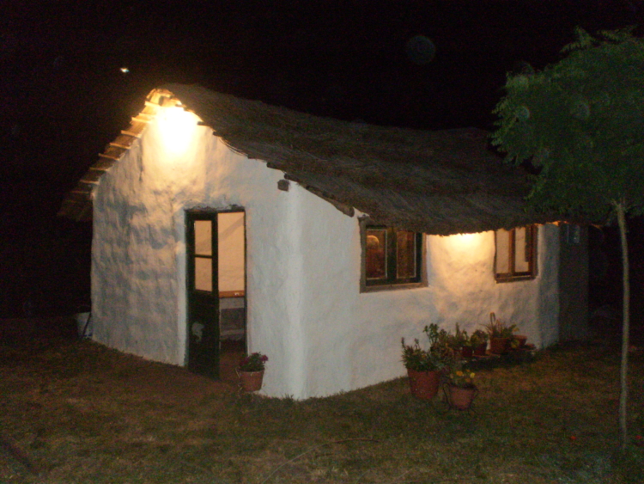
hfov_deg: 51.3
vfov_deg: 39.7
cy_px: 242
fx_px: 670
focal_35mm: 36
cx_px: 322
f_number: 3.1
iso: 640
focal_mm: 6.3
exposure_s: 1/30
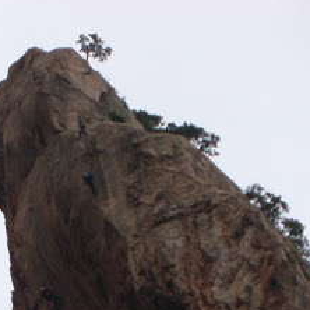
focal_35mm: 334
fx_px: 3384
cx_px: 70
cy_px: 412
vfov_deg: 5.2
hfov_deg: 5.2
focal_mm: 17.4
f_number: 4.9
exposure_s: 1/500
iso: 50
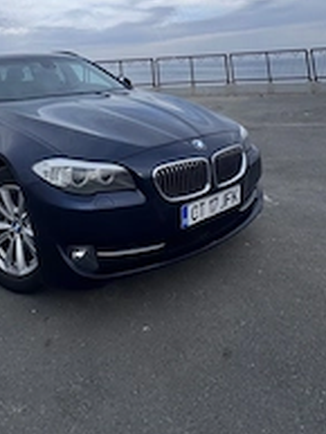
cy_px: 11
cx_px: 92
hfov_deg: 47.0
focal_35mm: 29
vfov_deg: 51.1
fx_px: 364
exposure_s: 1/1637
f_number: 2.2
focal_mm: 2.22
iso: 40
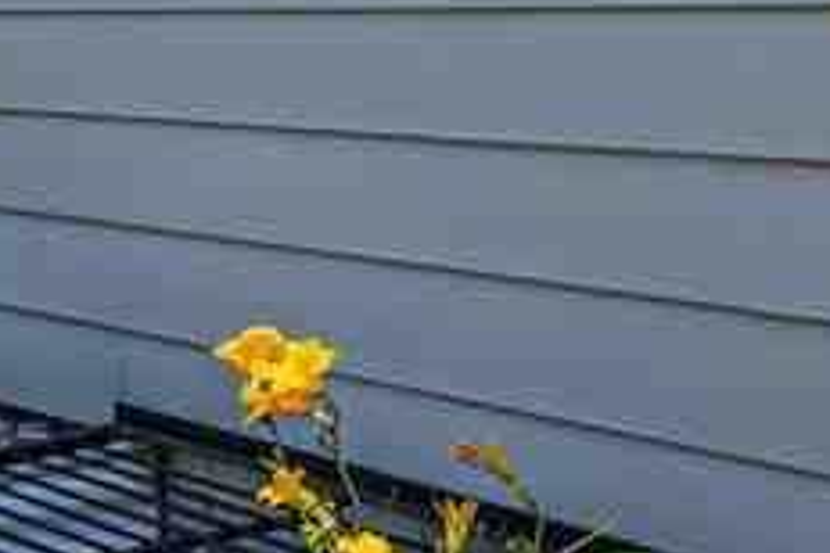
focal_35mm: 83
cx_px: 938
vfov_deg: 16.4
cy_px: 196
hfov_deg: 22.9
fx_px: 1913
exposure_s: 1/250
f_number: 7.1
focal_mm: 10
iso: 100
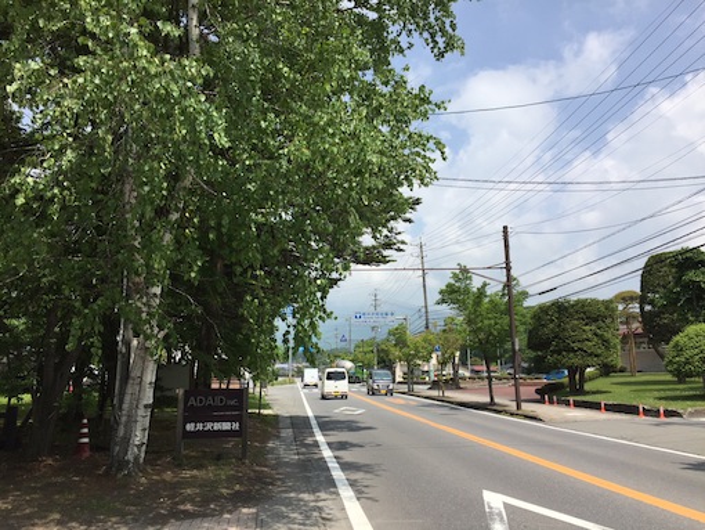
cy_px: 265
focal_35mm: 29
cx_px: 352
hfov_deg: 61.6
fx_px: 591
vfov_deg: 48.3
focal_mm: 4.15
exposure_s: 1/2475
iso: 32
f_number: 2.2
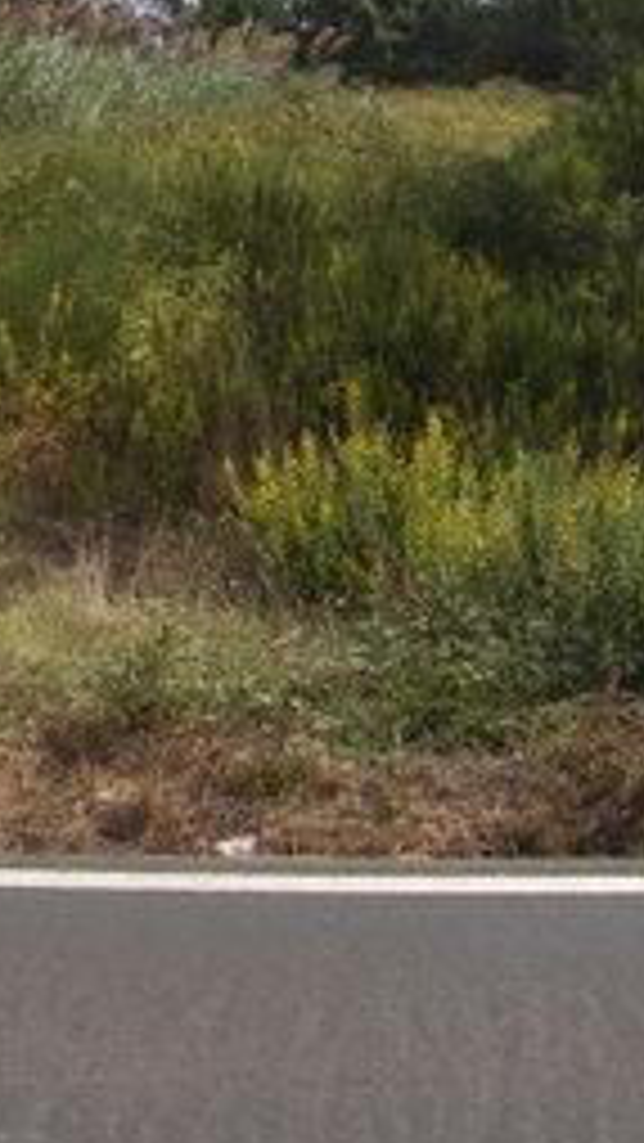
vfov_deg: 29.0
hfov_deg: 16.6
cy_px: 306
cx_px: 90
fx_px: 2184
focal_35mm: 72
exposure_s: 1/654
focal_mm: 5.9
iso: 64
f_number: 3.8
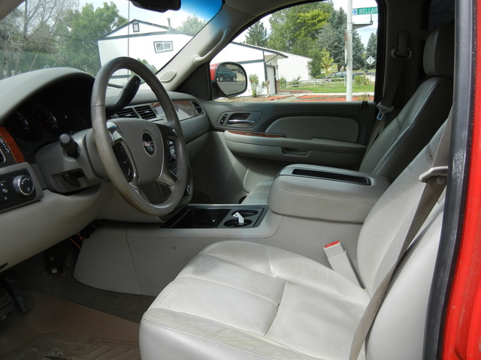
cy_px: 180
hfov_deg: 54.0
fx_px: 472
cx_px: 240
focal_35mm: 34
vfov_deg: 41.8
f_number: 3.6
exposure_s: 1/586
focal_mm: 6.2
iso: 160
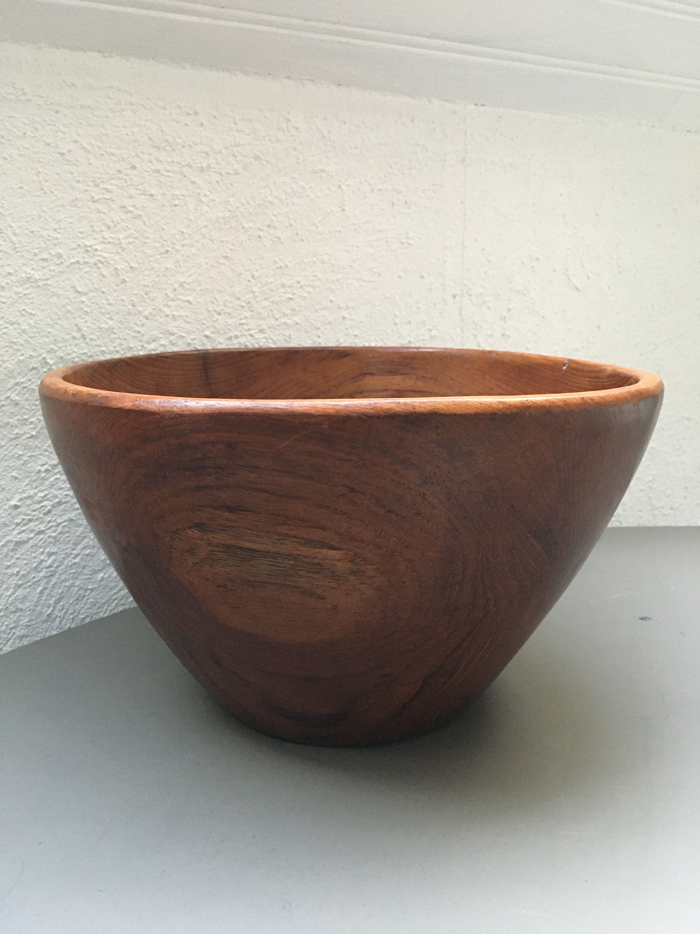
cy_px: 467
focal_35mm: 29
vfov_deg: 61.7
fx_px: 782
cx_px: 350
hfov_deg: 48.2
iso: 200
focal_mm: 4.15
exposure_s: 1/15
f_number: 2.2
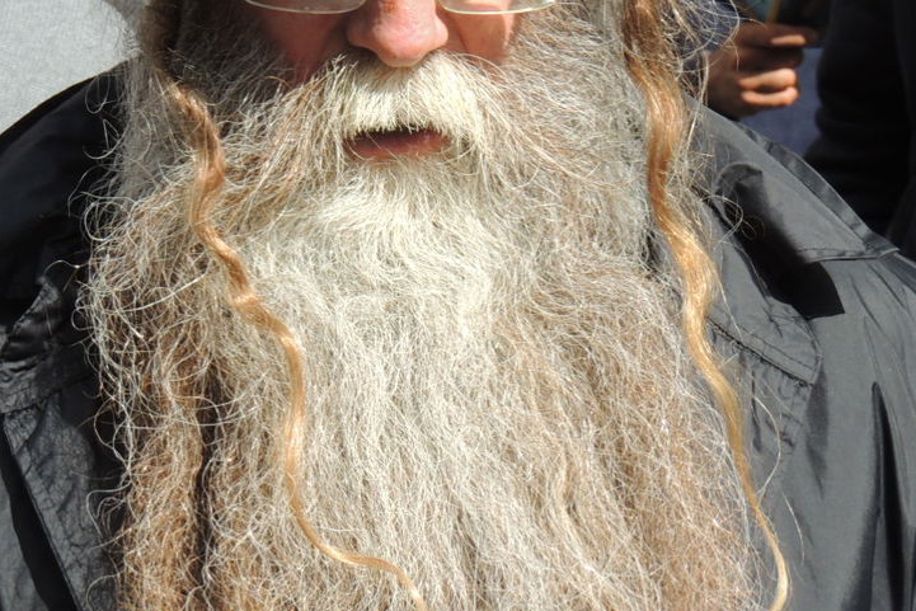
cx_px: 372
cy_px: 208
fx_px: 2825
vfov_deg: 12.3
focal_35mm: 111
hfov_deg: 18.4
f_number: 3.7
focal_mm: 9.8
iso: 100
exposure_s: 1/640
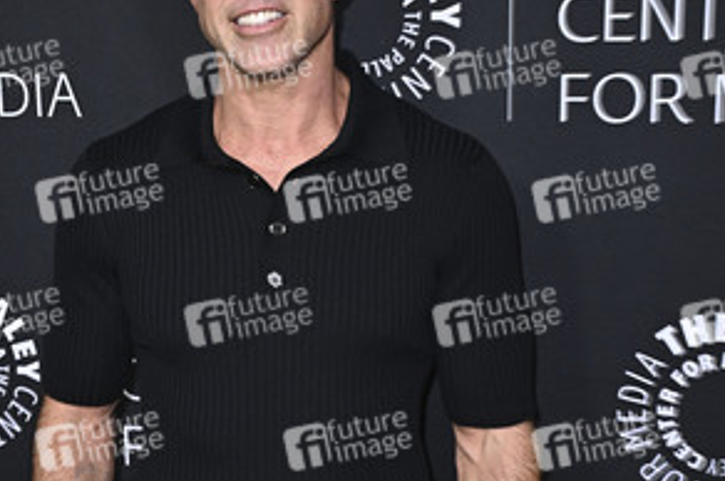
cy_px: 131
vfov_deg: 25.8
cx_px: 282
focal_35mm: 52
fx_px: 1041
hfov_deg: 38.2
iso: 1250
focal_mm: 33.5
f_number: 5.6
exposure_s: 1/200
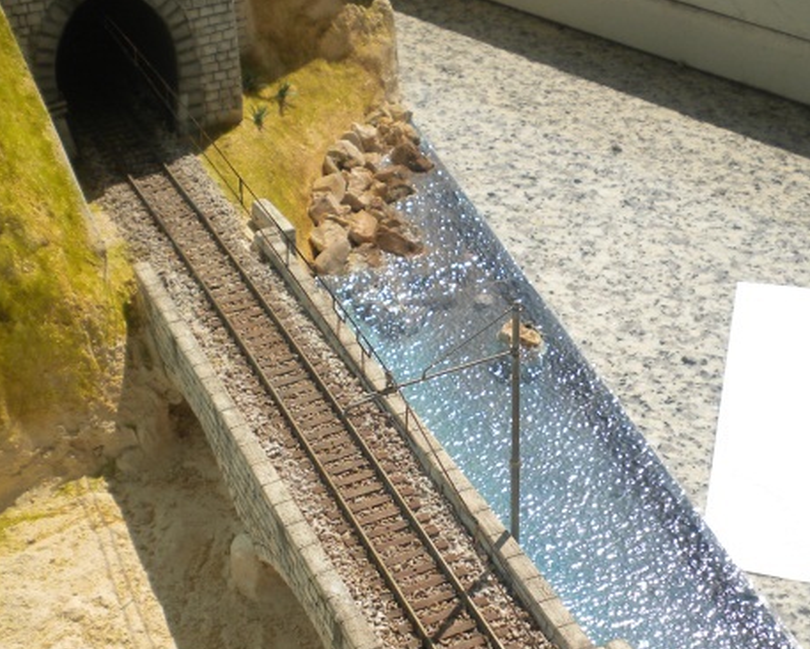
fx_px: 1343
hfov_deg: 33.6
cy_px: 415
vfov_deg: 27.0
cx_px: 388
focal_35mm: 56
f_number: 4.9
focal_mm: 7.4
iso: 80
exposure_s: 1/651
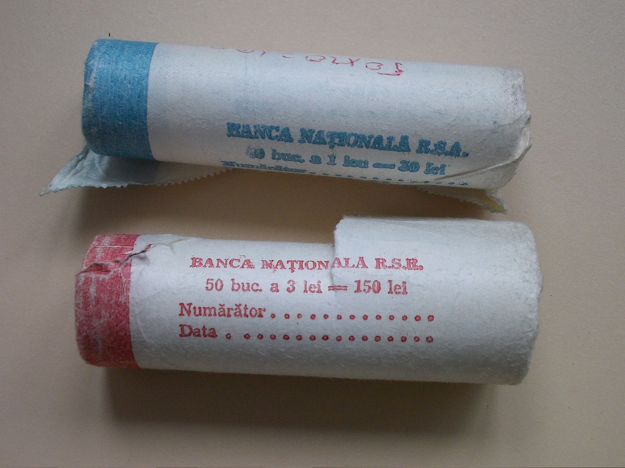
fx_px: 776
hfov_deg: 43.9
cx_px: 312
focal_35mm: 43
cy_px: 234
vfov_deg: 33.6
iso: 125
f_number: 3.3
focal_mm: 6.1
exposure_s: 1/30
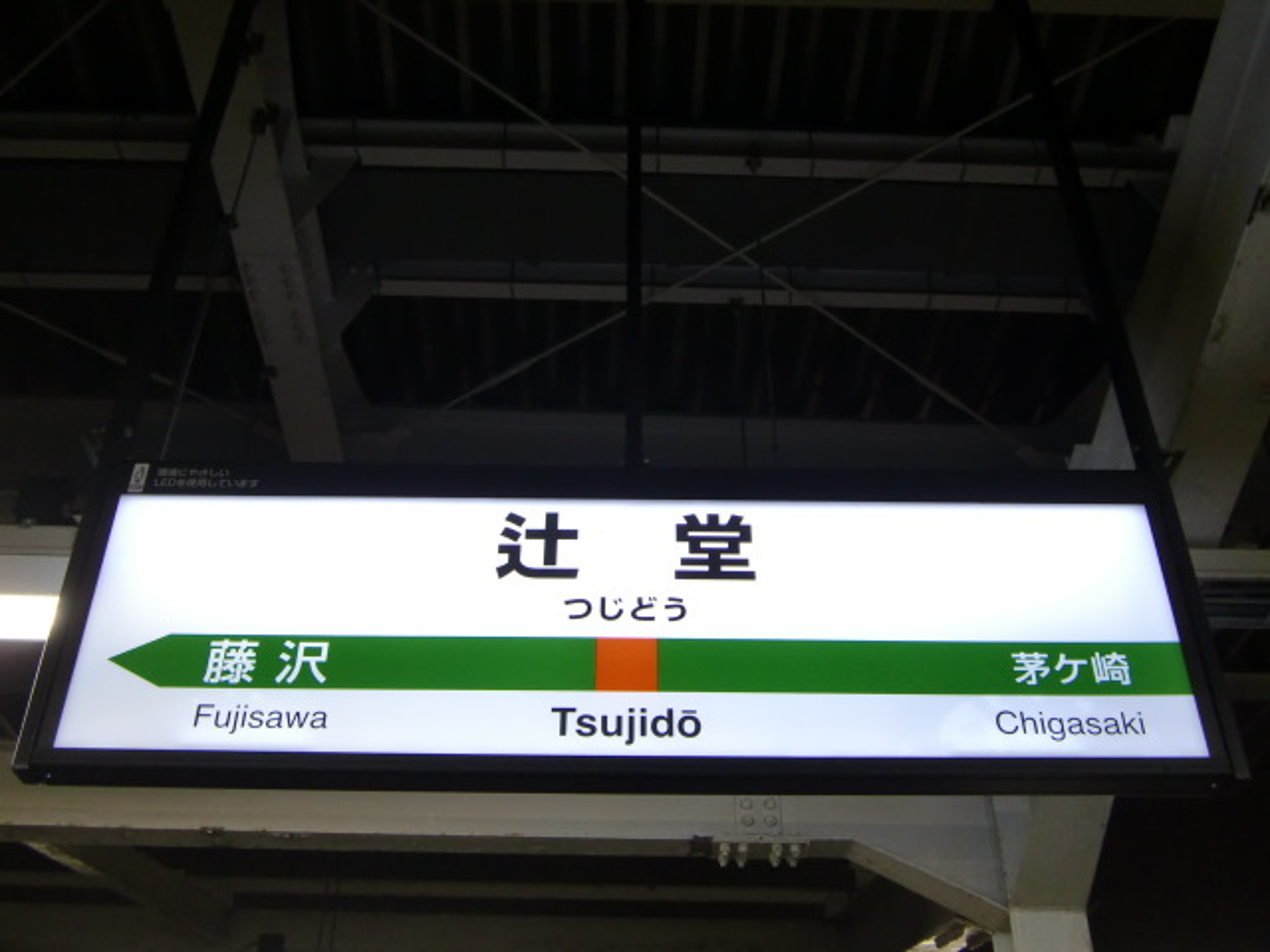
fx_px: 1431
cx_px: 635
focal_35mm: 39
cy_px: 476
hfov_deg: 47.9
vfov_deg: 36.8
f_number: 3
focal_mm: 6.9
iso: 200
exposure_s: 1/60
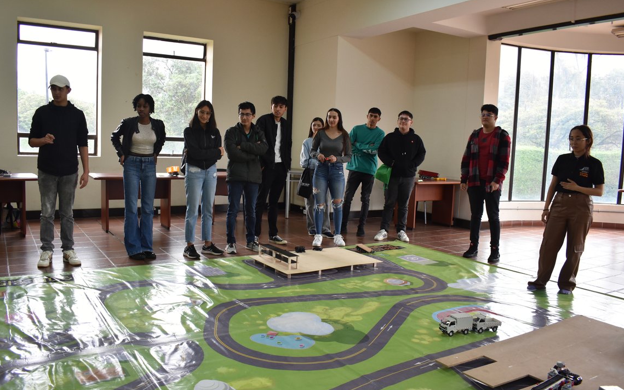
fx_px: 493
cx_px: 297
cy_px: 199
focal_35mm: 29
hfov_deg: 64.6
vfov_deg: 43.1
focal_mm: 18
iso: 800
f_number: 4.5
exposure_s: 1/80
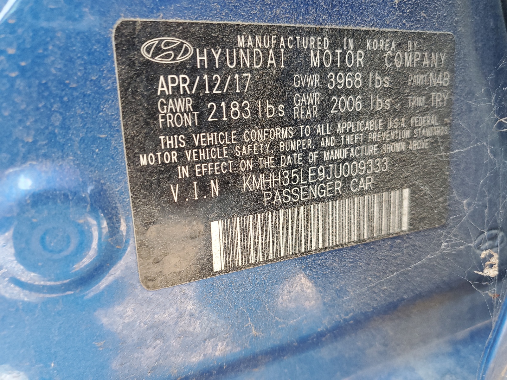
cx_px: 254
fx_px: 381
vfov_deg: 53.1
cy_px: 190
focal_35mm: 26
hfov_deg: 67.3
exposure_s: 1/60.2
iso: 77
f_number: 1.5
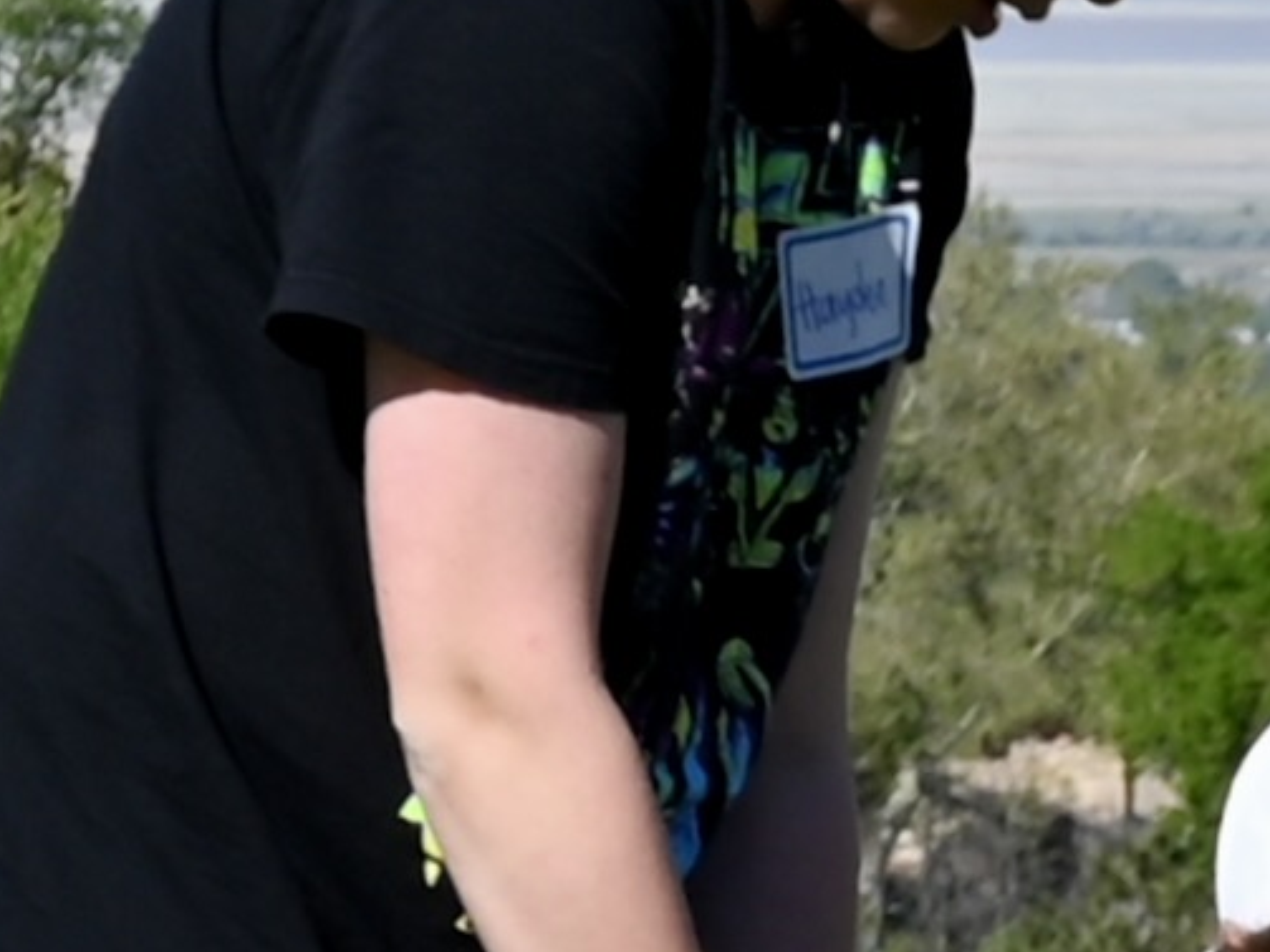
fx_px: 18780
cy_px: 1328
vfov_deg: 2.9
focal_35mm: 512
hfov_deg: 3.9
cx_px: 2062
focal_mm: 70
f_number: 8
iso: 100
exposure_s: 1/500
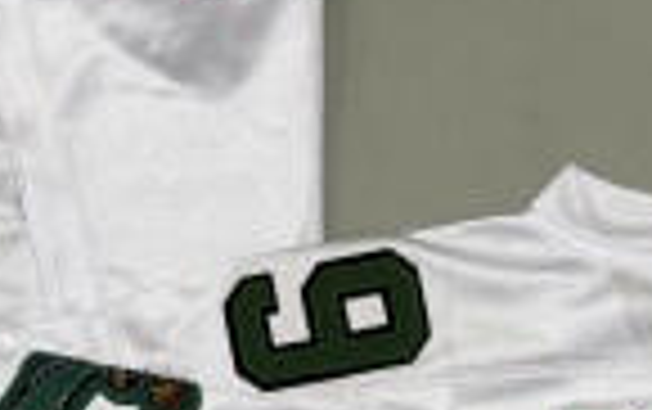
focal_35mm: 140
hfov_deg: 14.8
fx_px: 2491
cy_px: 815
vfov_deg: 8.9
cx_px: 108
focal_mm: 6.76
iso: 125
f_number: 1.78
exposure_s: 1/100
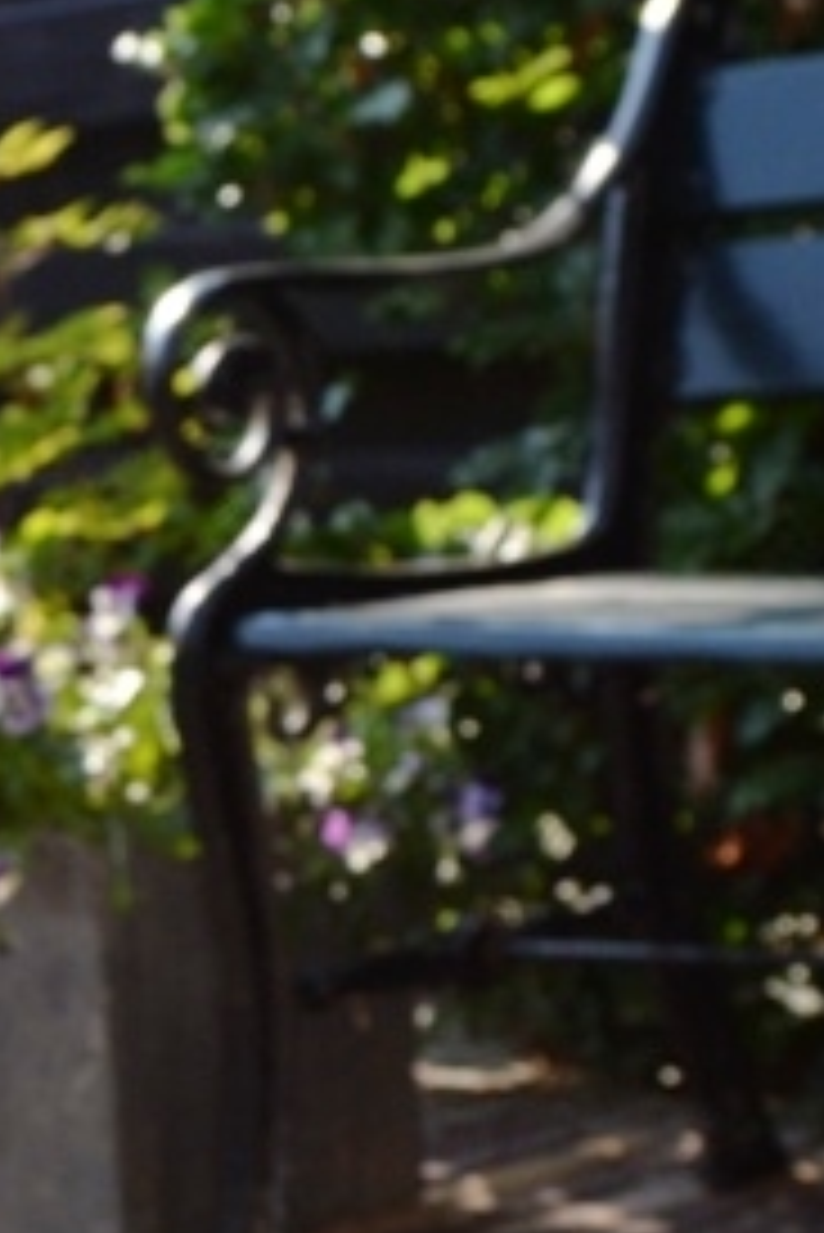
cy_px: 932
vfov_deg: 20.0
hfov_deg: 13.0
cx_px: -340
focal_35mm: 101
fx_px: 3463
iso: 100
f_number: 9
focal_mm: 18
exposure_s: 1/200
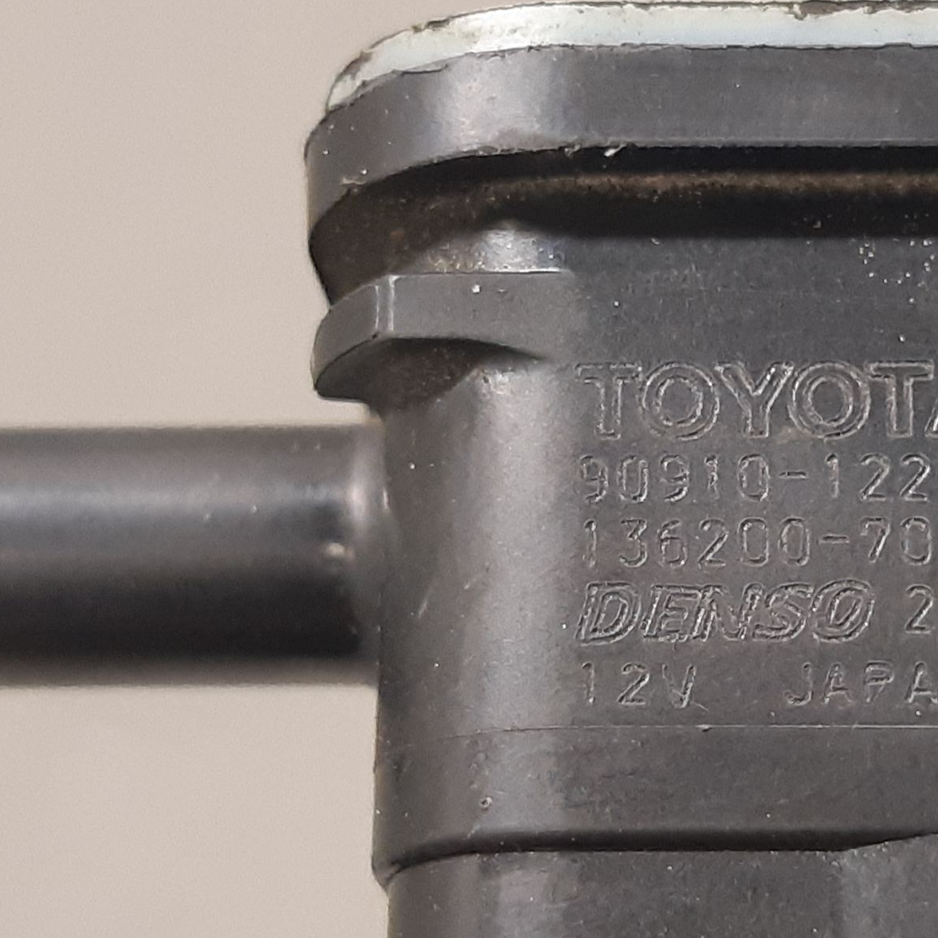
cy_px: 516
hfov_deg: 40.6
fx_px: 1226
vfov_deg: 41.8
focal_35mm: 40
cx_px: 709
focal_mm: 3.93
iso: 200
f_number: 1.7
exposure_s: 1/33
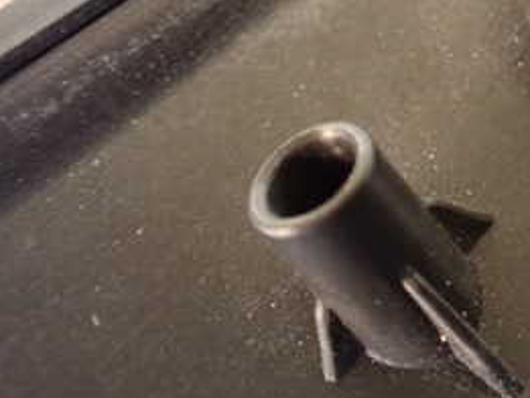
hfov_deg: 25.9
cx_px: 591
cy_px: -47
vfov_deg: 20.3
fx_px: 1057
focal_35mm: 69
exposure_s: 1/125
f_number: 2.3
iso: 800
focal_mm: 5.4
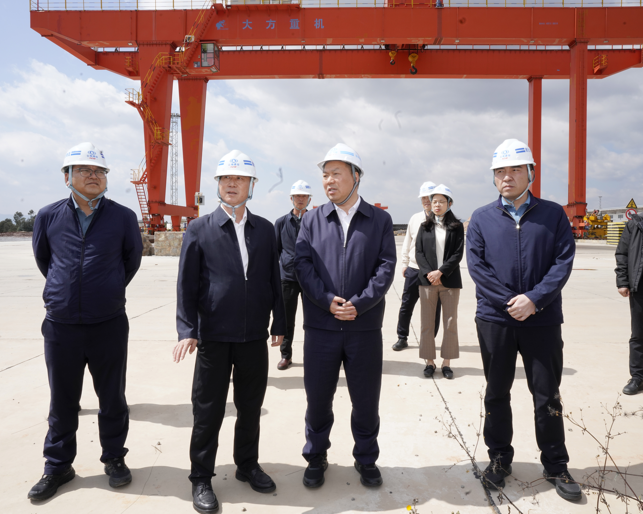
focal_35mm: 24
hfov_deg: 70.3
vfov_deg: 58.8
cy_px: 257
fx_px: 457
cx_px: 332
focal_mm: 21
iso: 500
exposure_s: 1/160
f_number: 22
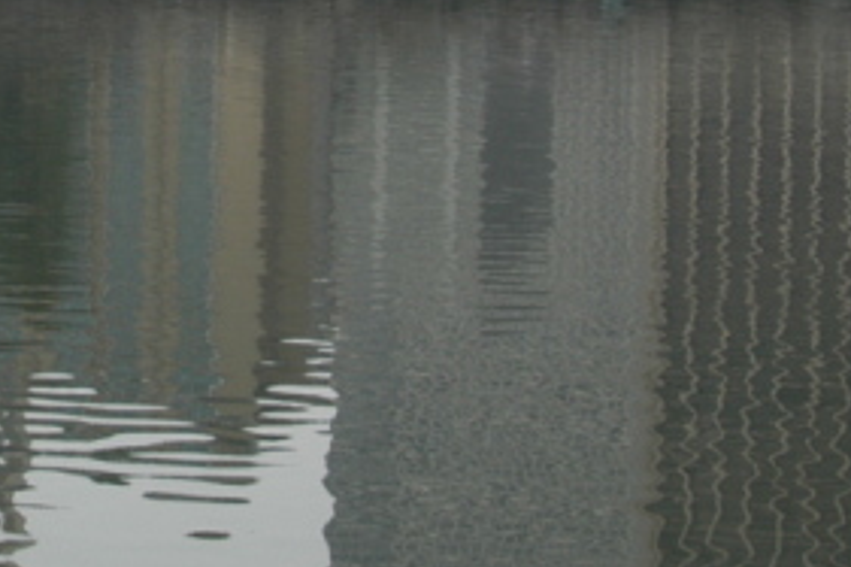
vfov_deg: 10.3
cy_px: -68
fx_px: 3095
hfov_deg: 15.2
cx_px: -109
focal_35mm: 131
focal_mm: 24
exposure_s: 1/200
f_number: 7.1
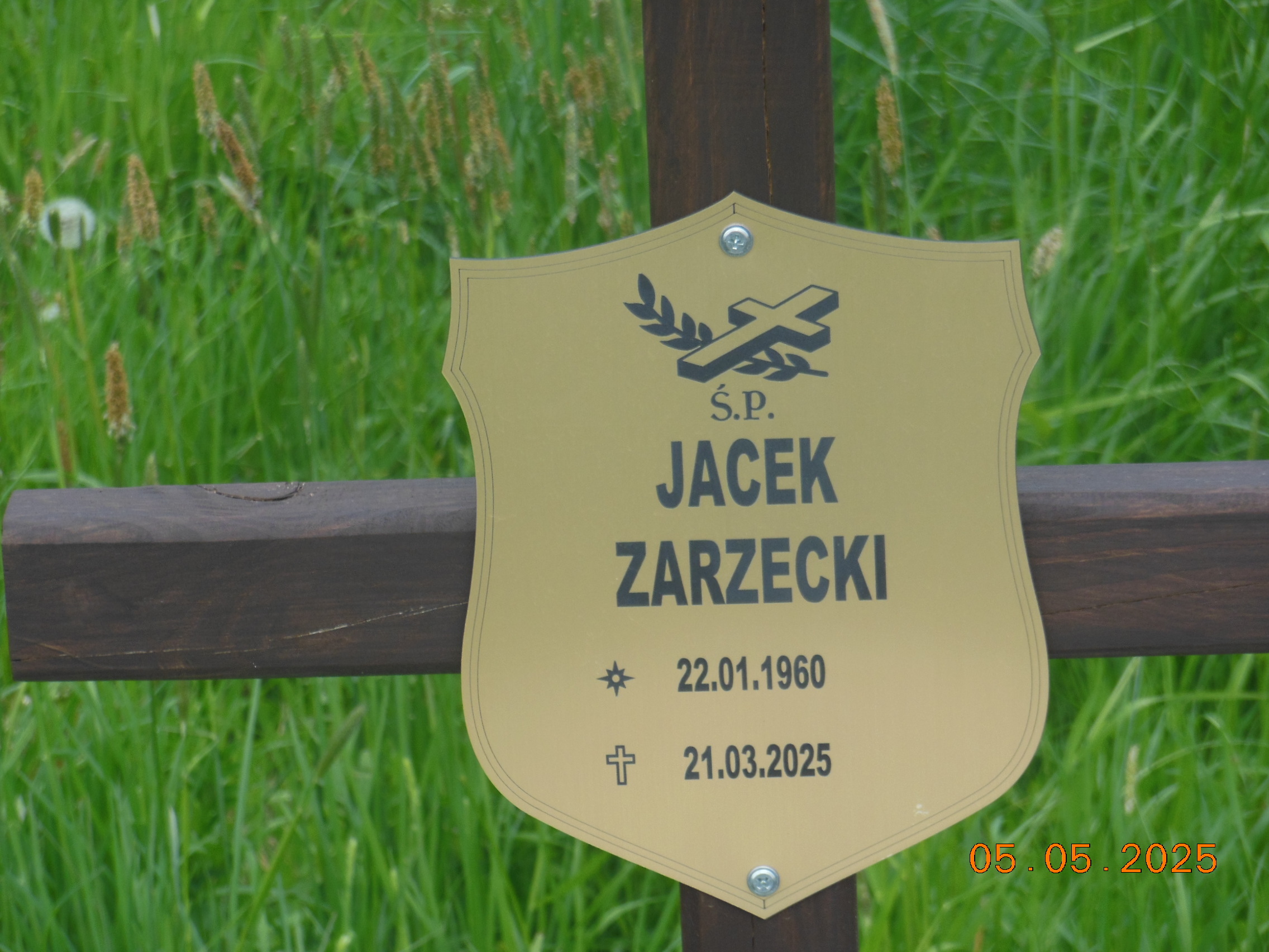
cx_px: 634
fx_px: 6122
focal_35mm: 167
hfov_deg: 11.8
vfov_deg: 8.9
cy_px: 476
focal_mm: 29.8
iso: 125
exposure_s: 1/320
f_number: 5.4
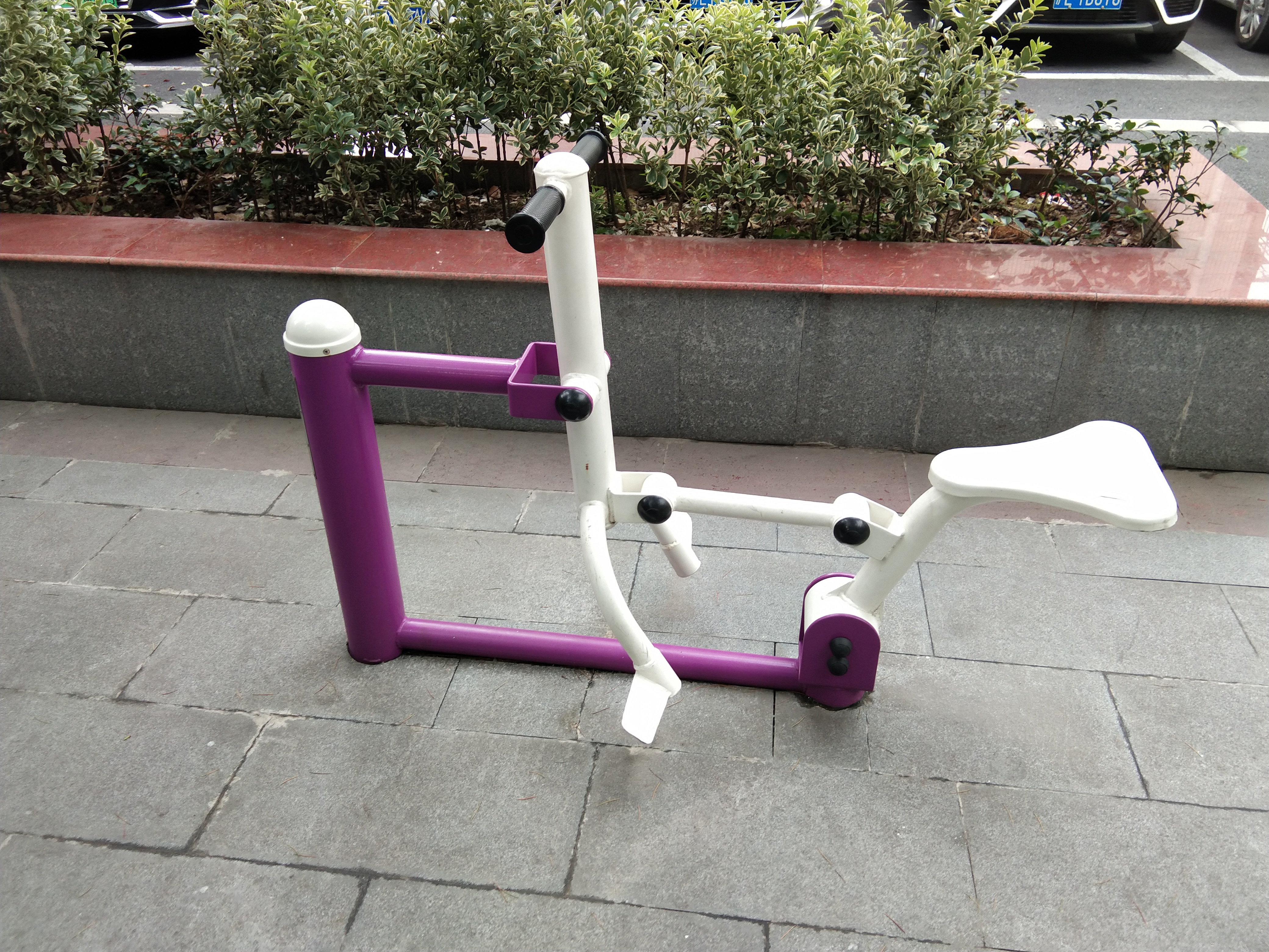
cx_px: 634
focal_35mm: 31
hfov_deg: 58.4
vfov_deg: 45.4
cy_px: 476
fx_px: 1136
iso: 100
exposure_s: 1/100
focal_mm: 3.69
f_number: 2.2
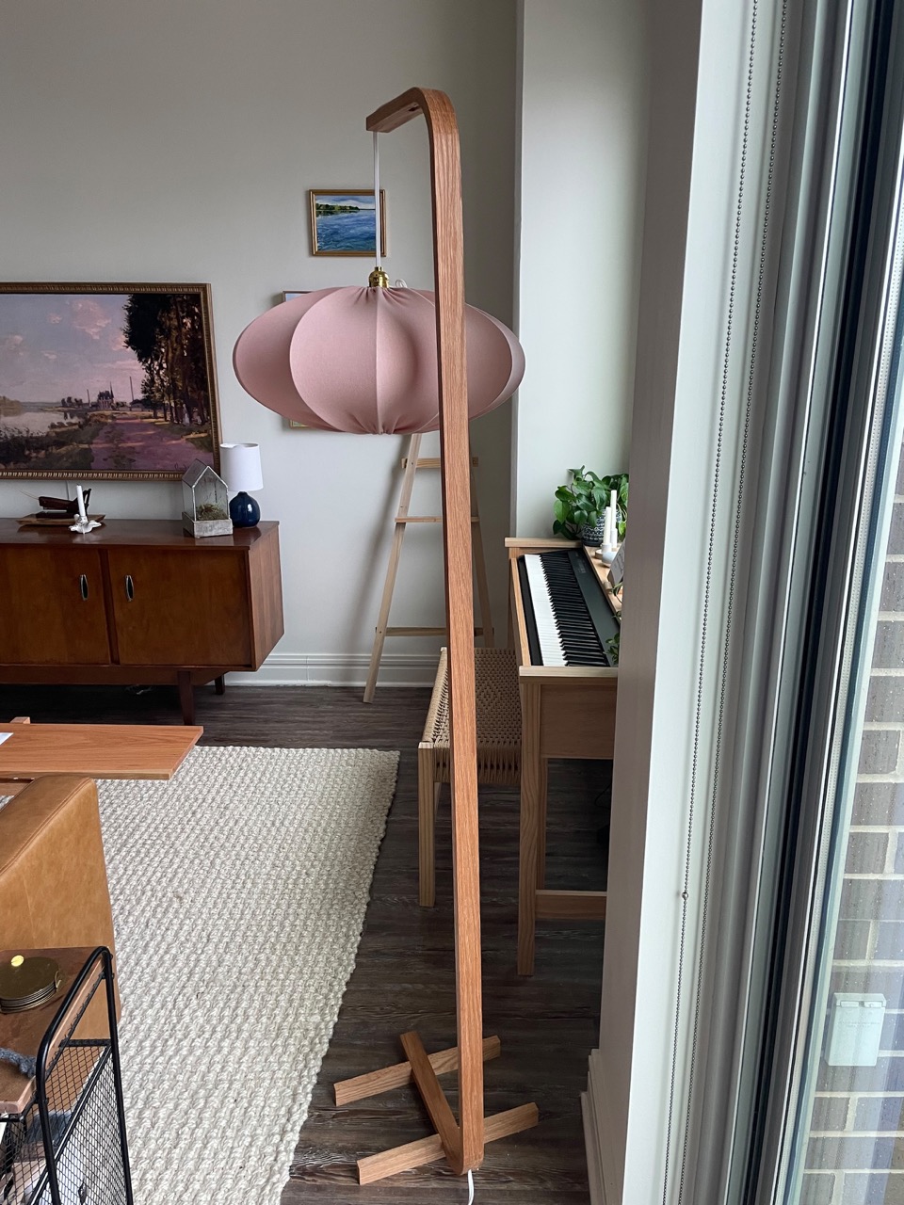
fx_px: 905
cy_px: 602
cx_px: 452
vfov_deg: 67.3
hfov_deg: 53.1
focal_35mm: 26
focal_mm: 4.2
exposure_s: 1/60
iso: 125
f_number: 1.6
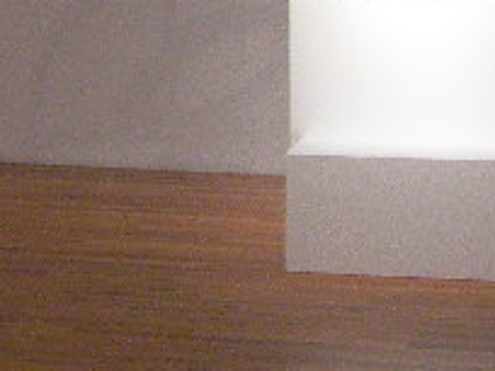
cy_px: -269
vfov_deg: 7.6
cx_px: -568
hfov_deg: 9.5
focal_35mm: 191
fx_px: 2731
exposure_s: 1/44.3
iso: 400
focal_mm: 7.8
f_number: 2.8
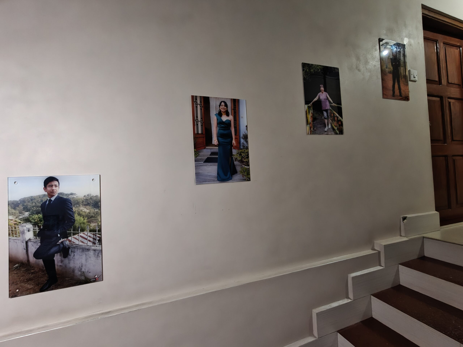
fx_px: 201
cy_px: 174
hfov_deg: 98.2
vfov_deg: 81.7
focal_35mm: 15
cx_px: 232
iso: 5000
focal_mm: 2.3
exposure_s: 1/20
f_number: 2
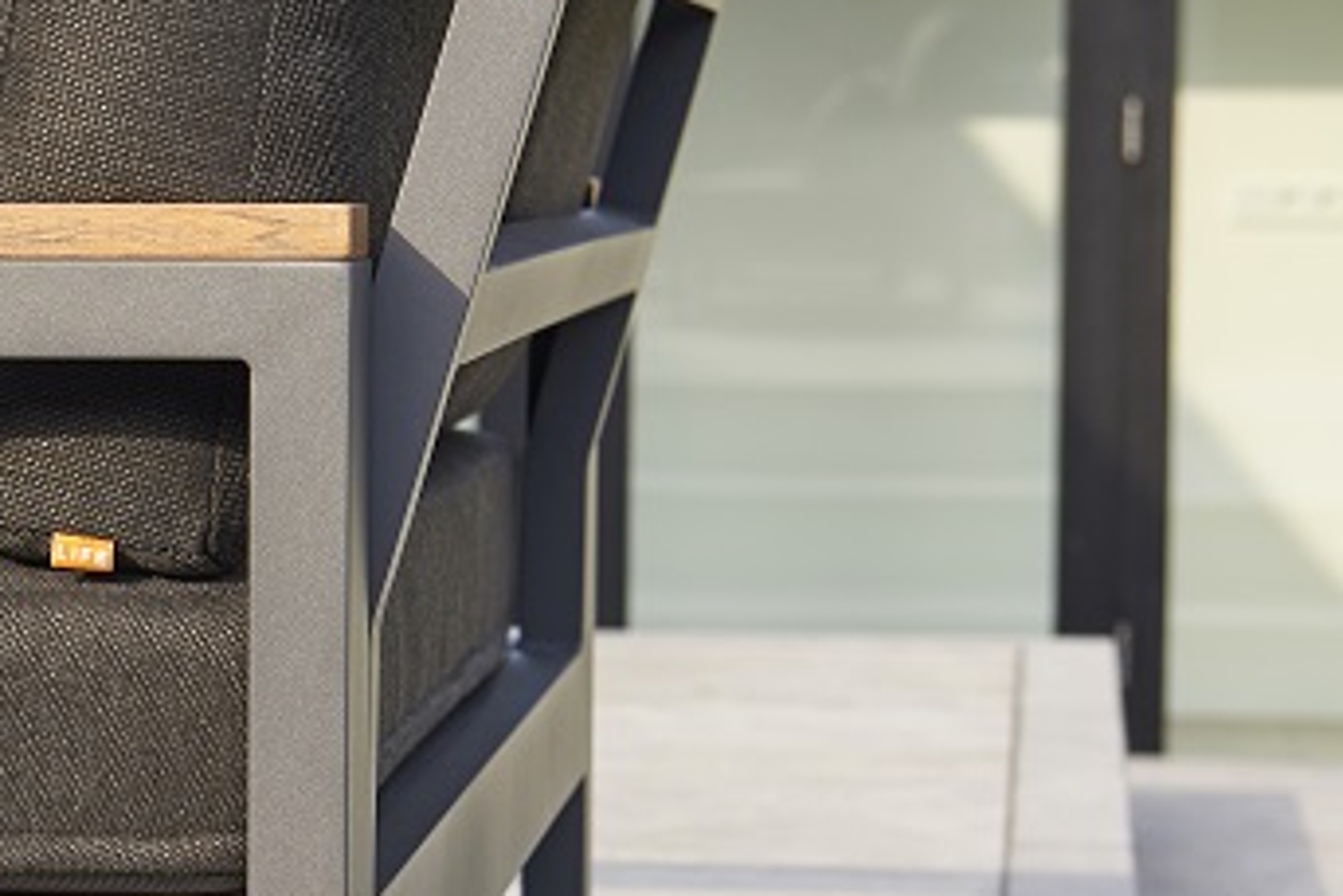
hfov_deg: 10.8
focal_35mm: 186
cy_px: 446
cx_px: -427
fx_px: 6941
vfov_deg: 7.4
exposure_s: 1/250
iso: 125
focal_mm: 62
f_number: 5
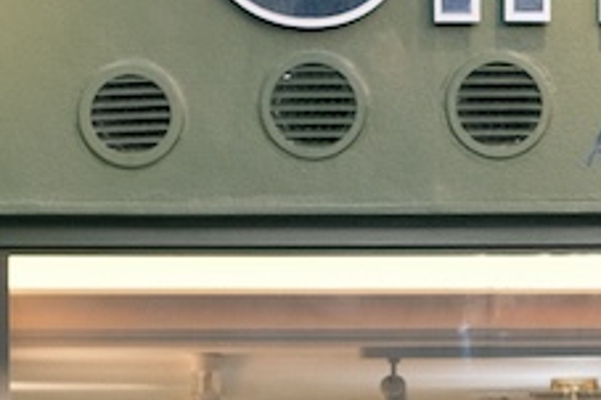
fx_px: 7423
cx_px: 847
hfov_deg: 4.6
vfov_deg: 3.1
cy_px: 617
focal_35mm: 445
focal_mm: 56
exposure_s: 1/170
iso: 320
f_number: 2.5
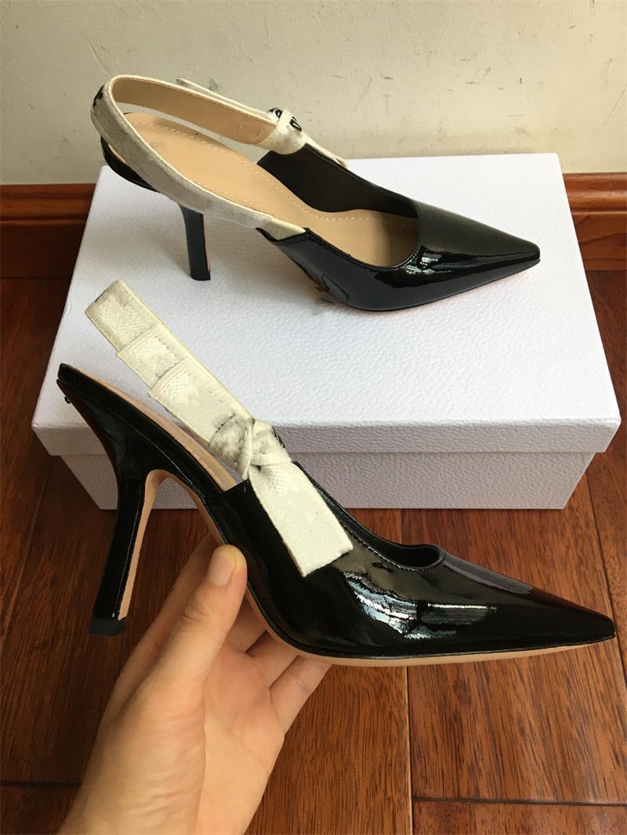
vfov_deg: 61.6
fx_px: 700
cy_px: 418
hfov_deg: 48.2
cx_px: 314
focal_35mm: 29
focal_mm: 4.15
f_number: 2.2
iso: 64
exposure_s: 1/33
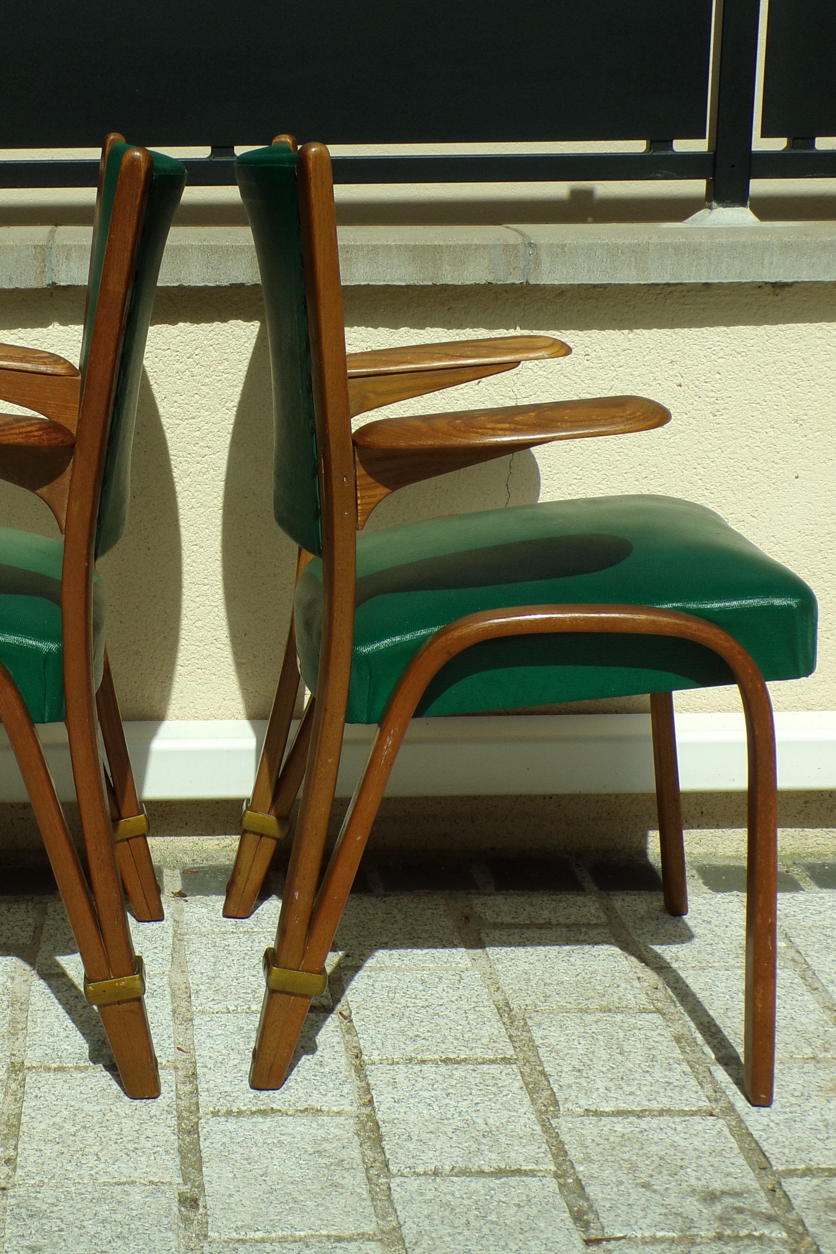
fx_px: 2055
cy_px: 628
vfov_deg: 33.9
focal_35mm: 59
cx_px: 189
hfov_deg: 22.7
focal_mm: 7.6
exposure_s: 1/800
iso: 80
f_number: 4.9
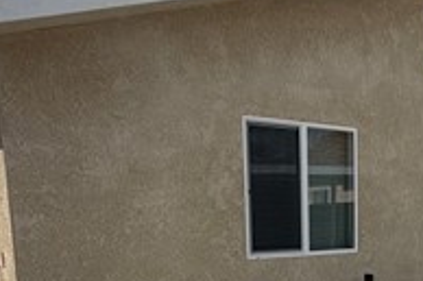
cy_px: 292
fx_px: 564
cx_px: 379
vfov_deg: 26.3
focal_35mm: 48
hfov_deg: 38.4
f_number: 2.2
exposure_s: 1/1698
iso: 20
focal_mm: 2.22
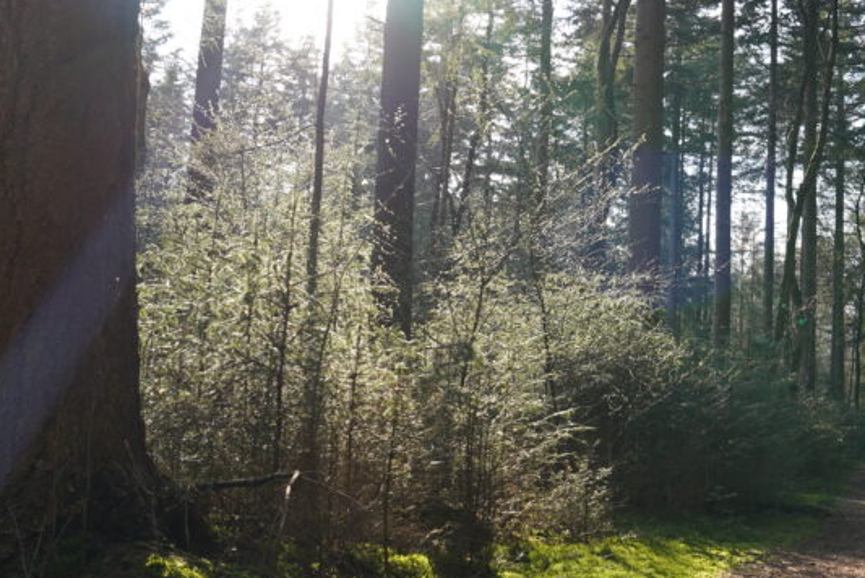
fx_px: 1154
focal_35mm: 48
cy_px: 274
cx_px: 756
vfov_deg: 28.1
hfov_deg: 38.6
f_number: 4
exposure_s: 1/160
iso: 125
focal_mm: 25
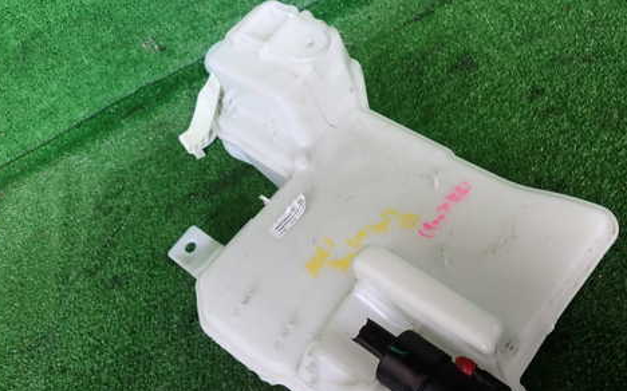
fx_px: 581
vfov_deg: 37.1
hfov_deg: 56.4
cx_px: 364
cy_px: 237
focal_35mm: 34
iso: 100
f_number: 2
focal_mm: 4.5
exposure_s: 1/100
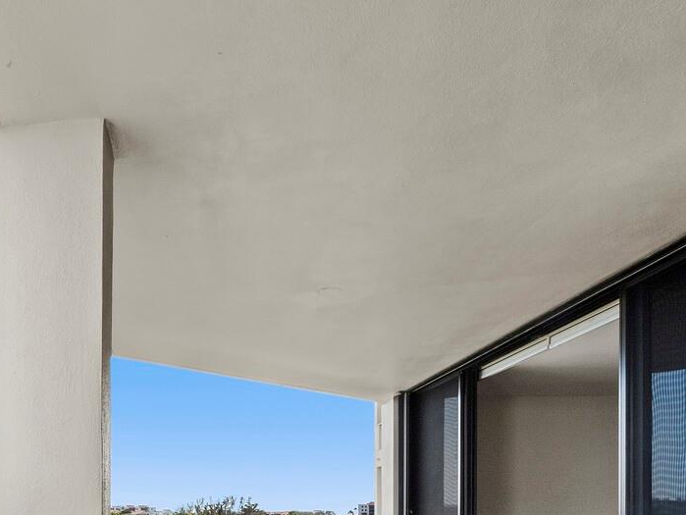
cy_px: 510
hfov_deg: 50.5
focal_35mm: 32
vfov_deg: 39.3
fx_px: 634
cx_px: 72
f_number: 13
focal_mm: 7
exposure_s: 1/80
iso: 320
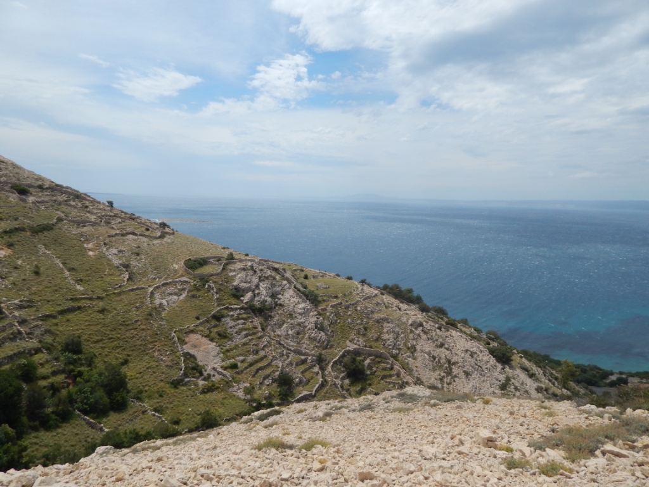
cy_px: 244
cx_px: 324
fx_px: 412
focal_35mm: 22
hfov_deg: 76.4
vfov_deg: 61.1
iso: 125
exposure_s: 1/1000
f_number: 6
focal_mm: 4
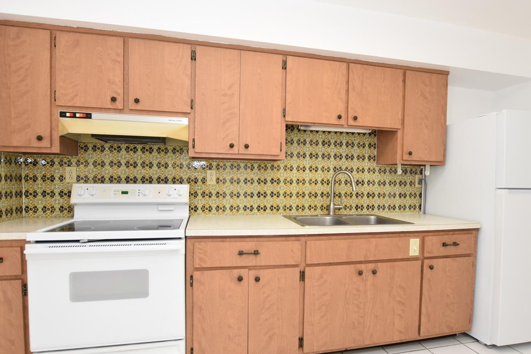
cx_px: 278
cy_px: 193
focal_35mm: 19
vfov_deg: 64.4
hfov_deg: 86.8
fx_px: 280
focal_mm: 10
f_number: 4.5
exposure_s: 1/80
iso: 200
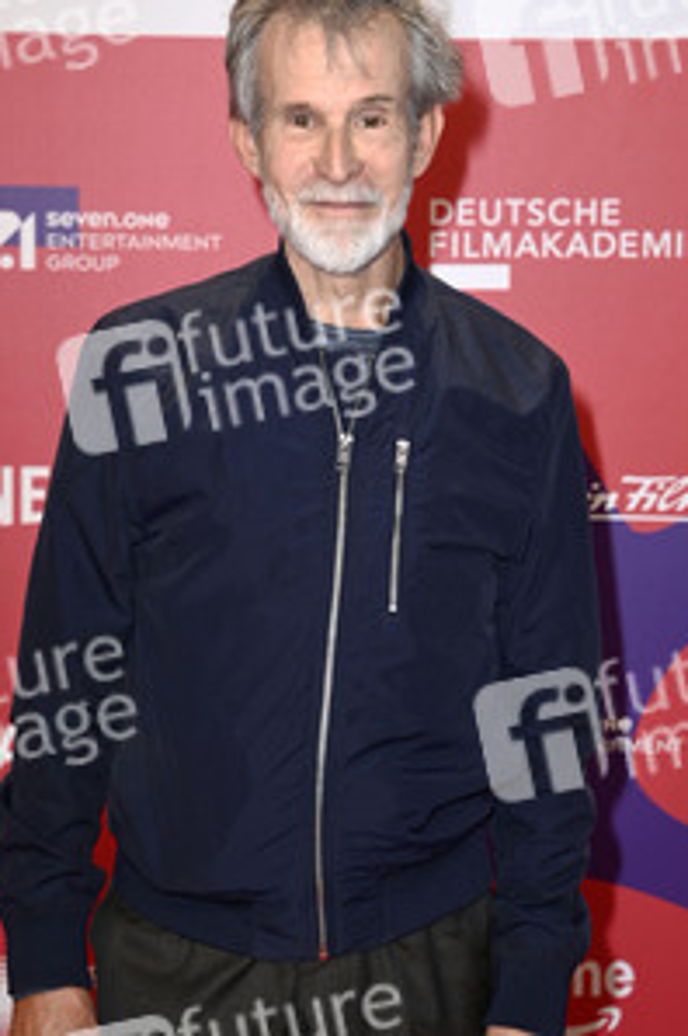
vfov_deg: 16.9
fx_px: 3476
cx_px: 337
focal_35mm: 121
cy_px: 546
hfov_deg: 11.3
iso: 640
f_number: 6.3
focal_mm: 90
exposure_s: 1/250
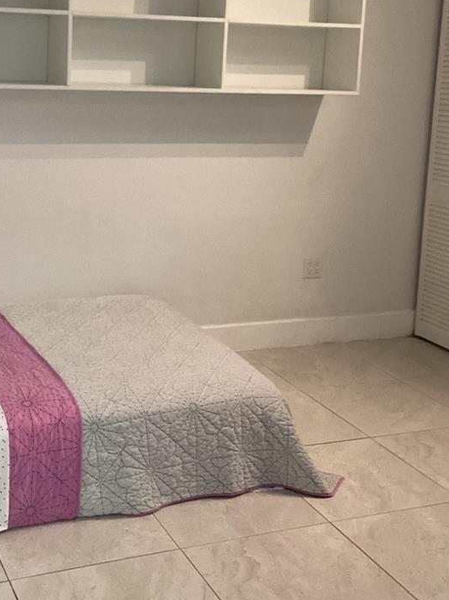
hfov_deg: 27.3
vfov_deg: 35.9
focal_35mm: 53
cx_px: 147
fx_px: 917
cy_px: 214
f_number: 2.4
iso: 320
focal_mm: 3.3
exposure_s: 1/40
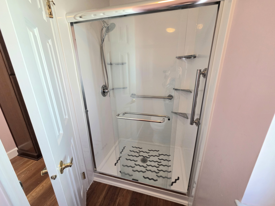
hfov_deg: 106.2
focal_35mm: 13
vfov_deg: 89.9
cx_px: 138
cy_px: 103
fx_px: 103
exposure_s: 1/120
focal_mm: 2.2
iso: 250
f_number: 2.2
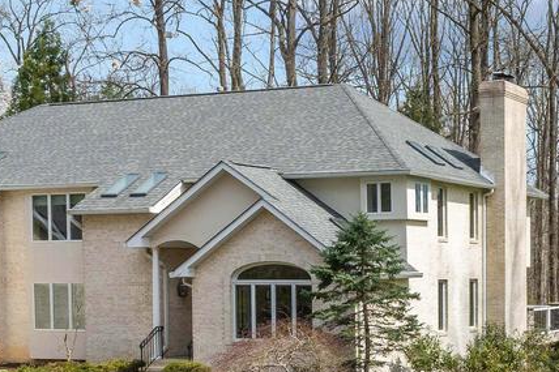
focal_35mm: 69
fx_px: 1077
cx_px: 567
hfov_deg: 27.3
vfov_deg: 19.3
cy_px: 318
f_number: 10
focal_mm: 14.5
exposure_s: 1/400
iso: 320
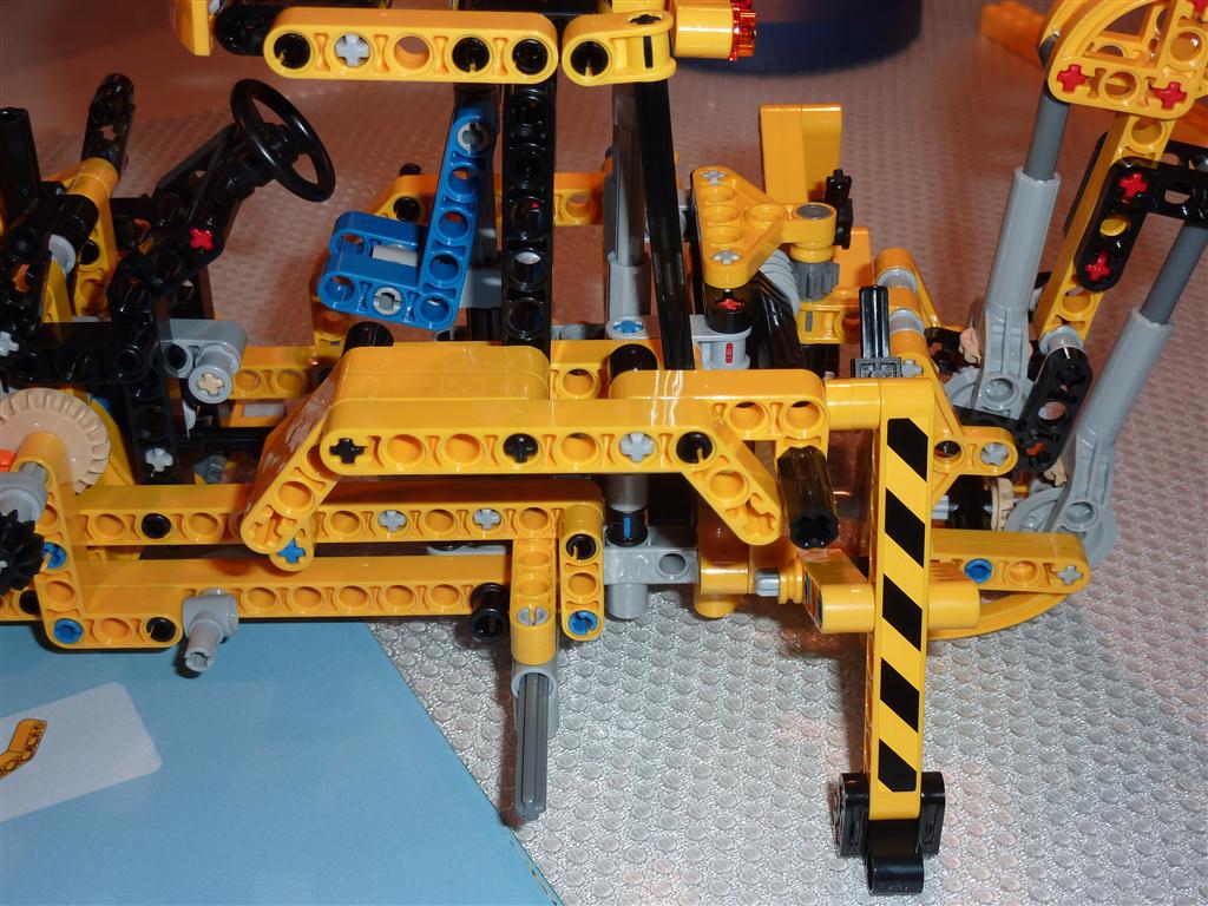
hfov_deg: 39.7
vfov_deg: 30.3
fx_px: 1675
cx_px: 604
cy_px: 453
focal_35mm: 48
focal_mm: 7.9
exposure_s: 1/30
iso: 100
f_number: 4
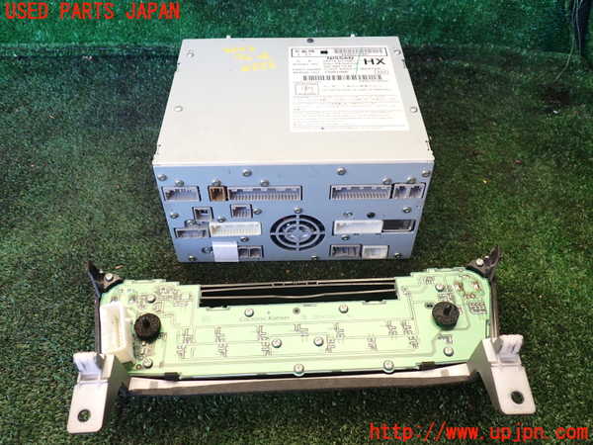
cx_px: 296
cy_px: 222
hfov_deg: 60.0
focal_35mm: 30
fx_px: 514
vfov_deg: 46.8
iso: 200
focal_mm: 5.4
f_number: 2.3
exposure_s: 1/60
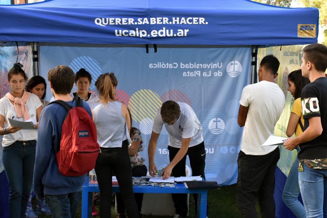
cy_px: 109
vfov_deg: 20.2
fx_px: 613
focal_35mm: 68
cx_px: 164
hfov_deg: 29.9
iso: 800
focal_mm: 45
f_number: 8
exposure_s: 1/250
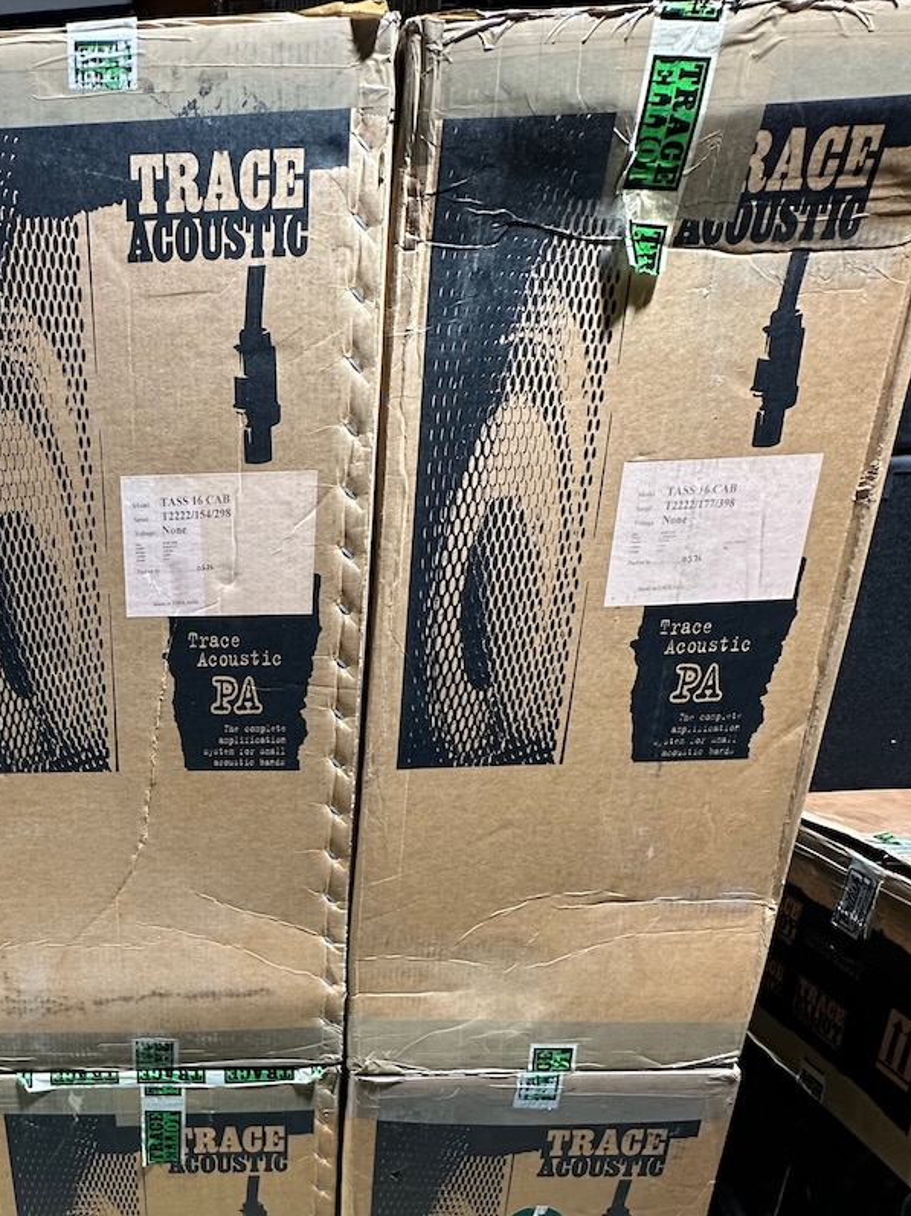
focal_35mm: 24
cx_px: 160
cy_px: 842
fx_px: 843
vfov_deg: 68.9
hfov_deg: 52.5
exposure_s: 1/60
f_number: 2.2
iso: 200
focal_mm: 2.22
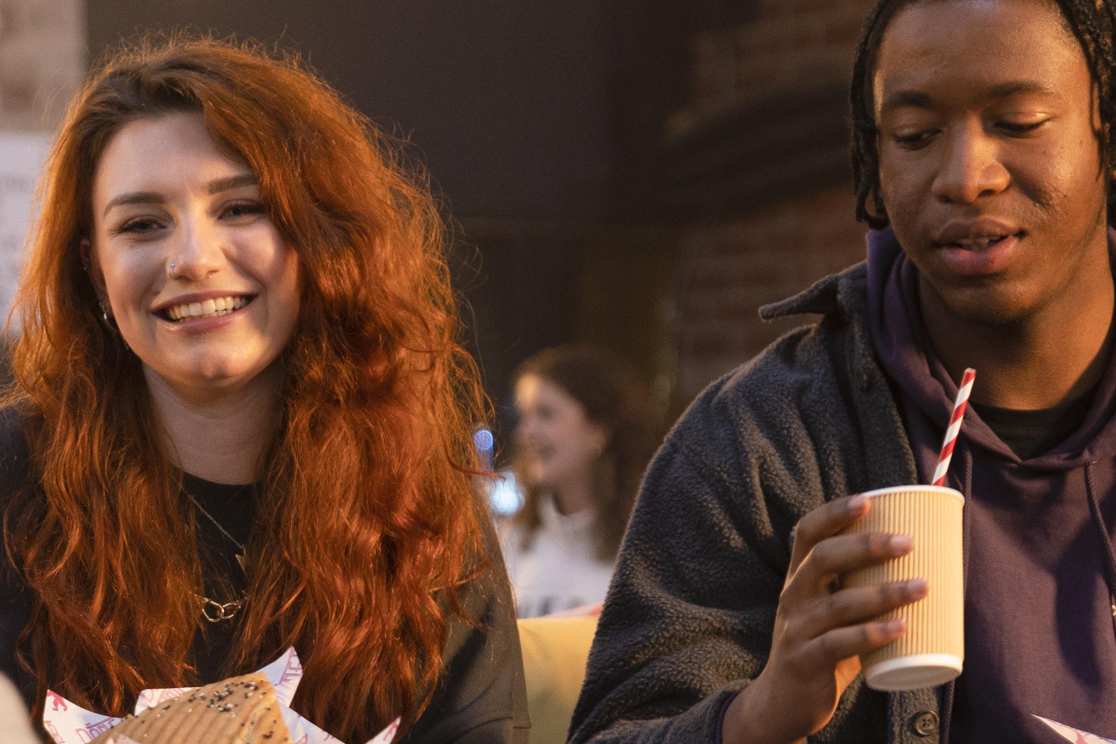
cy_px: 731
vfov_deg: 9.1
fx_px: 4650
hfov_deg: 13.7
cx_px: 377
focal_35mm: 150
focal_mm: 57
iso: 1000
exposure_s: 1/160
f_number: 2.8
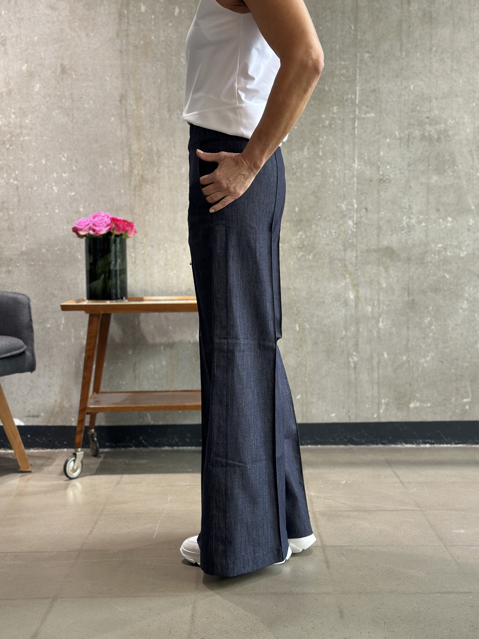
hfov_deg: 30.3
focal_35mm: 48
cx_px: 240
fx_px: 886
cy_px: 320
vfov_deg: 39.7
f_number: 1.78
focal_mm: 6.86
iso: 100
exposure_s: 1/129
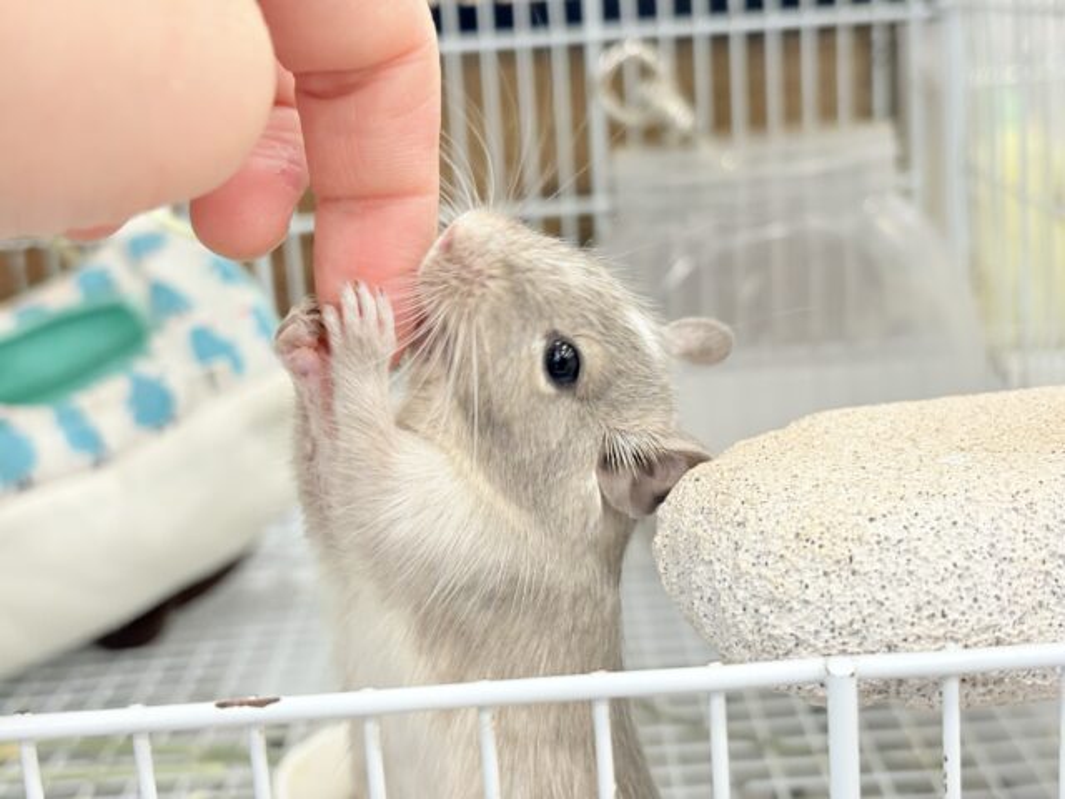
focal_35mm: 52
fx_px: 1600
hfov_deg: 36.8
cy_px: 400
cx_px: 532
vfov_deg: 28.0
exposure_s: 1/50
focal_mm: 5.96
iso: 100
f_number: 1.6
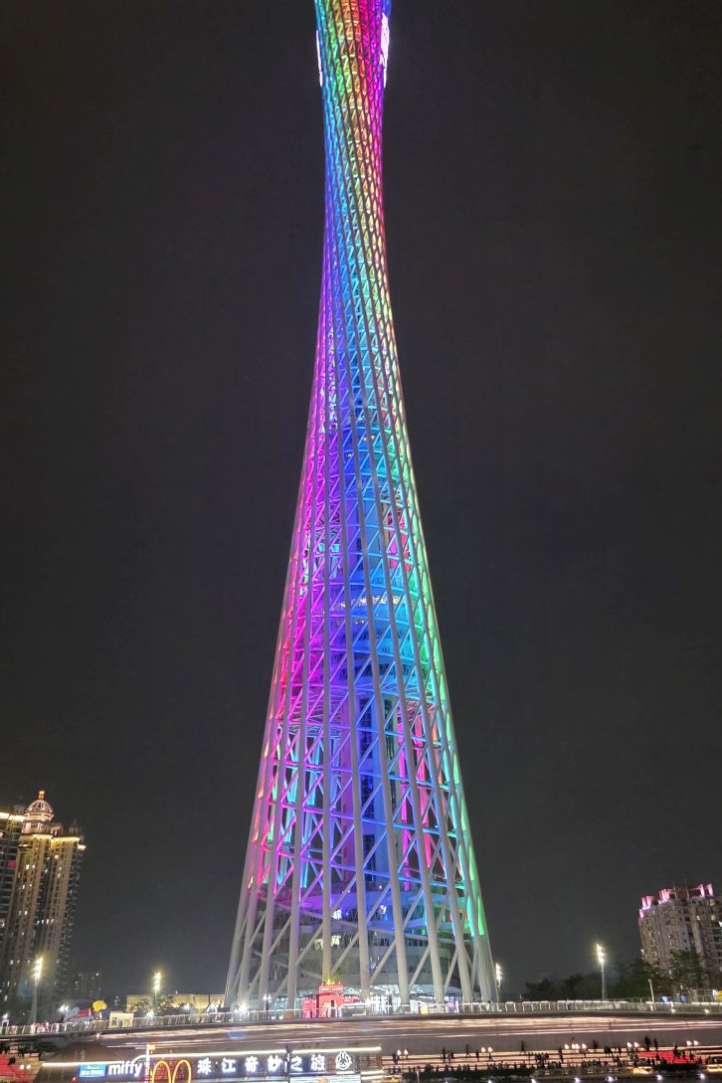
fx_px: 902
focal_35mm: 30
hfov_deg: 43.6
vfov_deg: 61.5
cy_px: 439
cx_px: 376
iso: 2000
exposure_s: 1/100
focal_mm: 6.3
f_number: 1.7
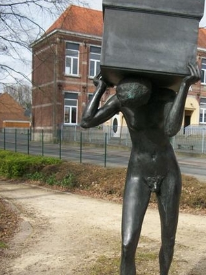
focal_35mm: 48
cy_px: 162
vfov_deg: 39.5
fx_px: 381
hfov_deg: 29.9
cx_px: 148
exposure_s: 1/125
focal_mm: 5.7
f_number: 8.8
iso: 80
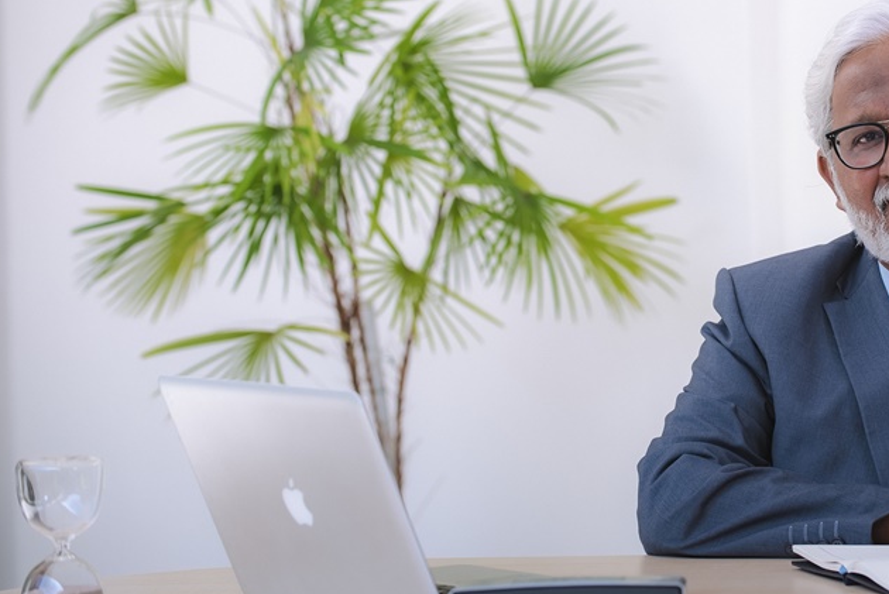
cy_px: 222
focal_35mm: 183
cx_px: 715
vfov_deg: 7.5
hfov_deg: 11.2
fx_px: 4522
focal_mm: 110
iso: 125
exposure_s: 1/250
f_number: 4.5
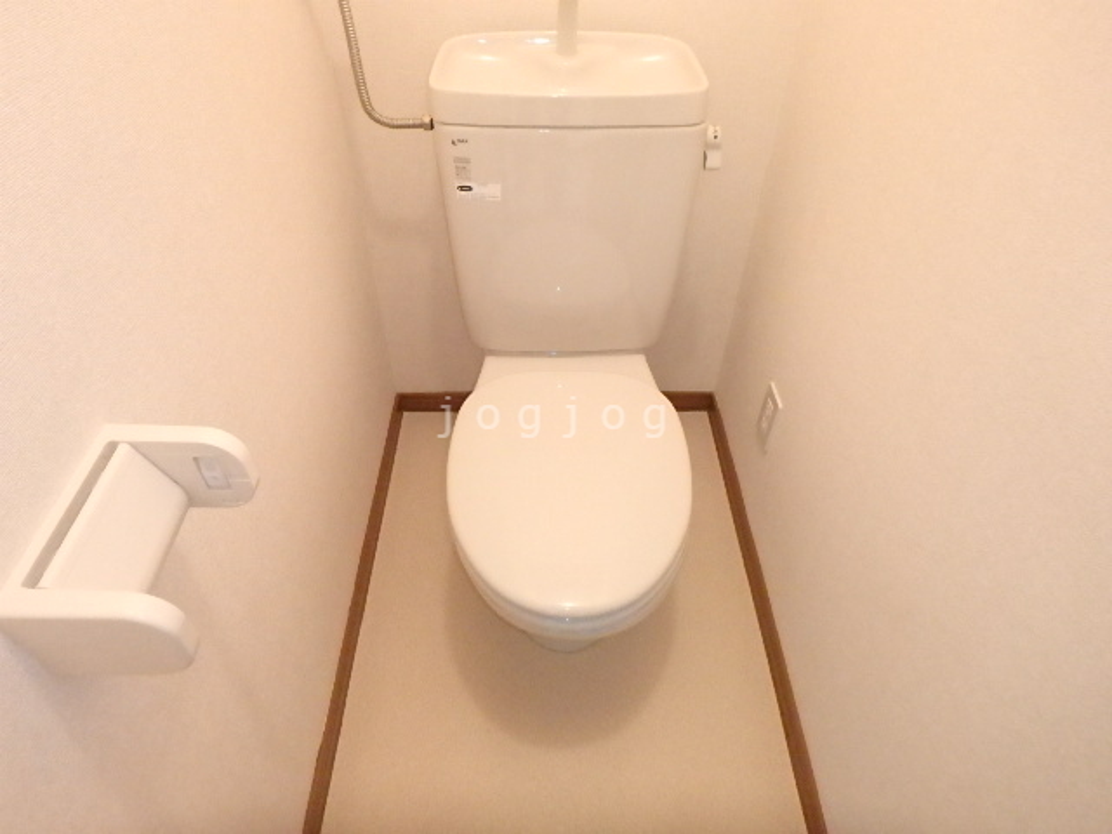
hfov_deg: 79.0
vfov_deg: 63.4
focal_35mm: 21
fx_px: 675
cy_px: 417
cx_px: 556
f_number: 3.5
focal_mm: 3.7
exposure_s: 1/30
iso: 1600
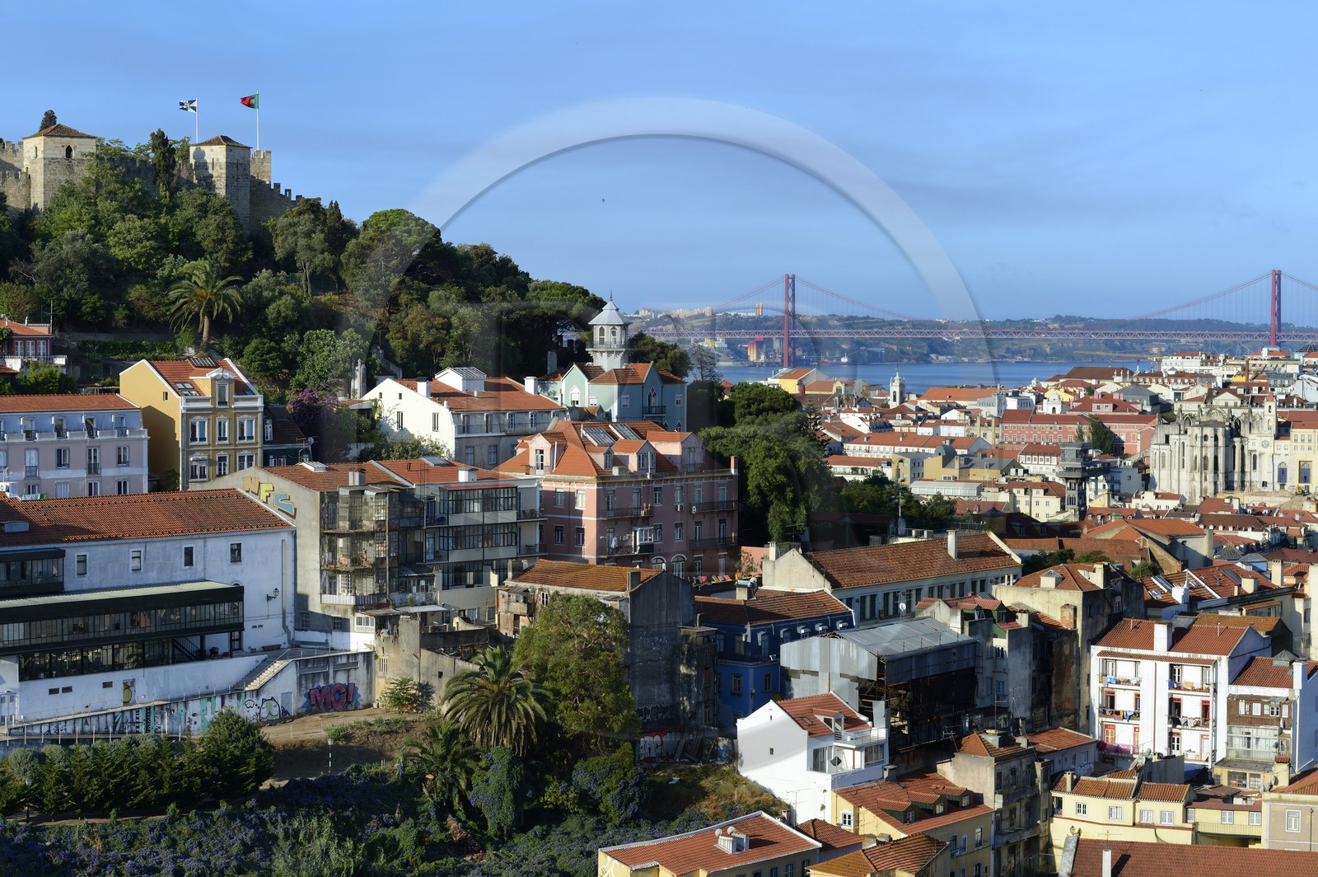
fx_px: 2561
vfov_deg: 19.4
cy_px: 438
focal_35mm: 70
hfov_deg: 28.9
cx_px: 659
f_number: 13
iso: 200
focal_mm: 70
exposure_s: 1/200
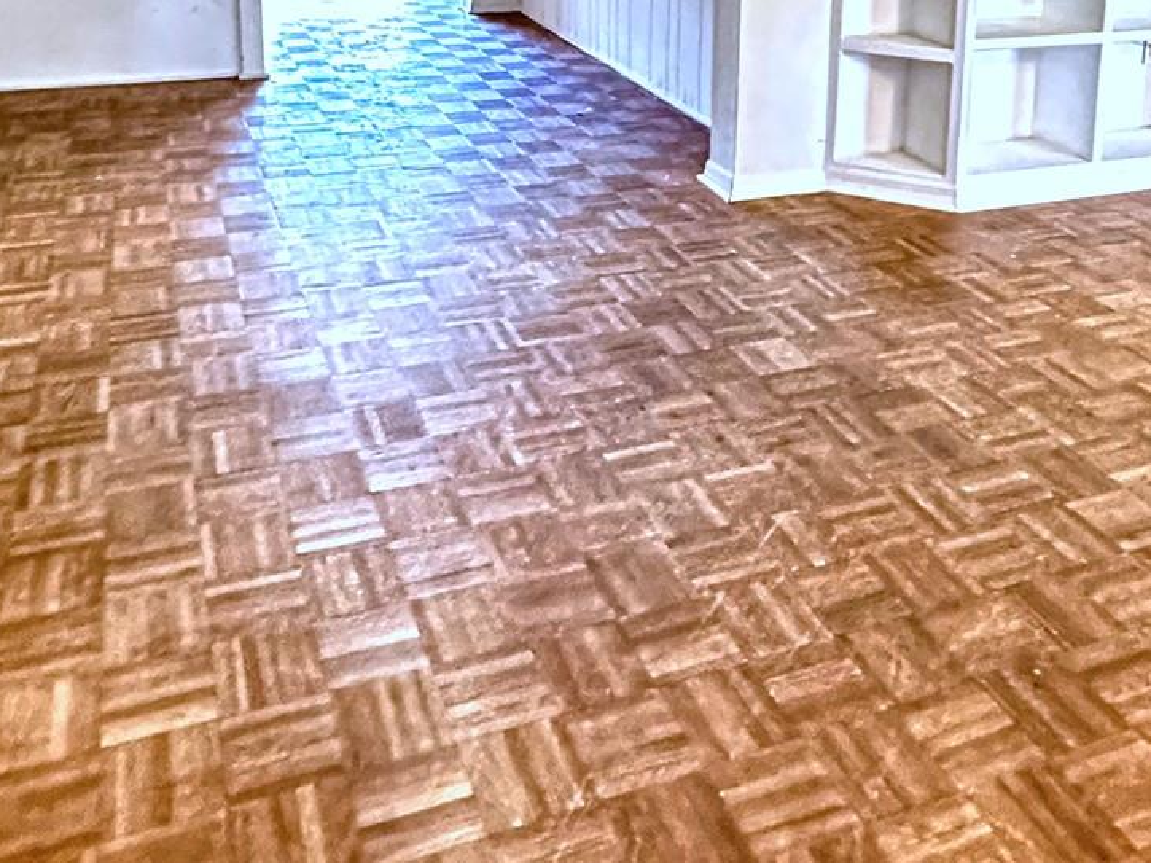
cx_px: 621
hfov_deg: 58.3
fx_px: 1031
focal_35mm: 31
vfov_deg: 44.2
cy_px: 239
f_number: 2.2
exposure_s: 1/40
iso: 1000
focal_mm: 2.2
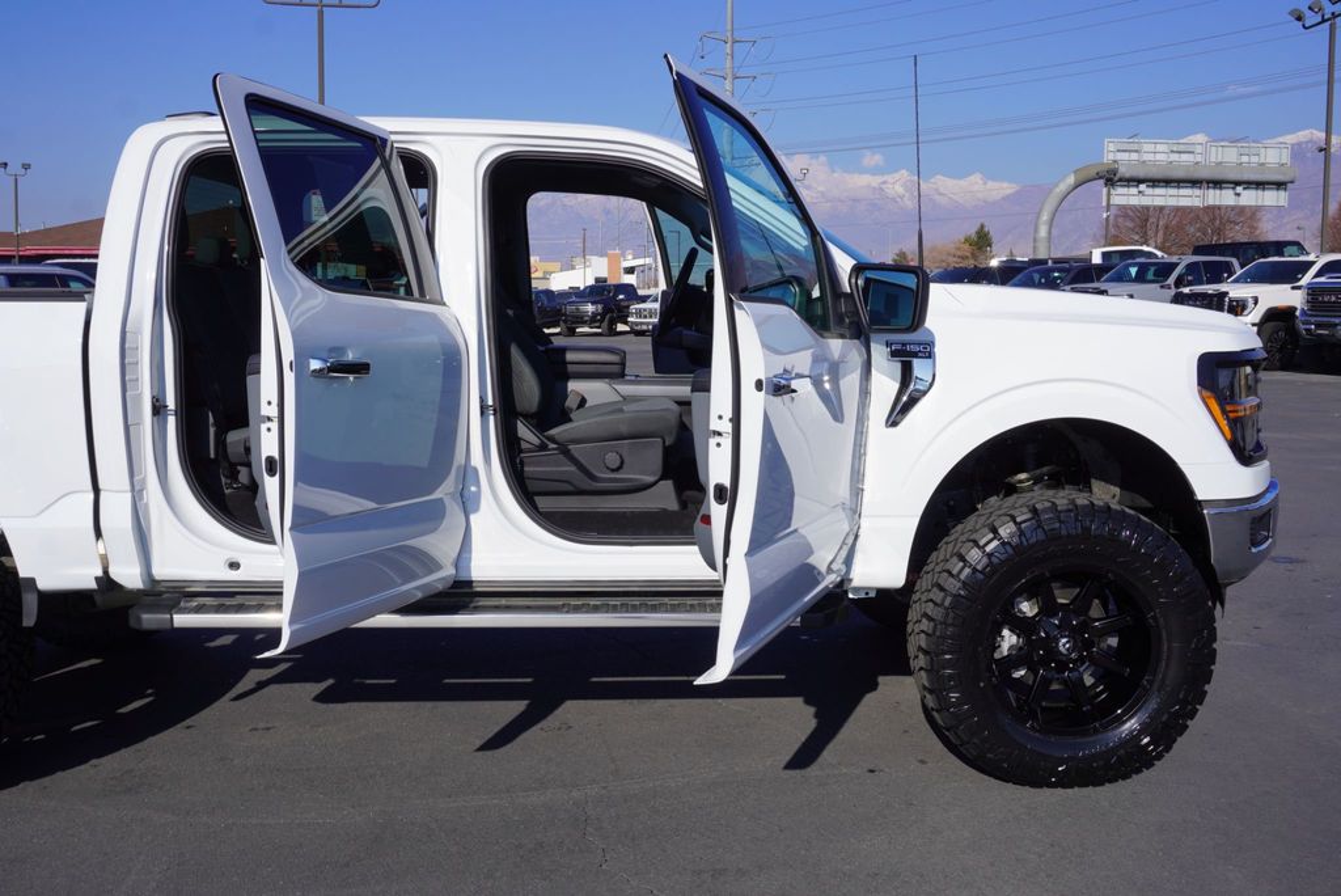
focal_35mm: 36
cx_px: 670
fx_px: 1342
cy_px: 448
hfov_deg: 53.1
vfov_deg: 36.9
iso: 100
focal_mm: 24
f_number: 11
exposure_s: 1/250
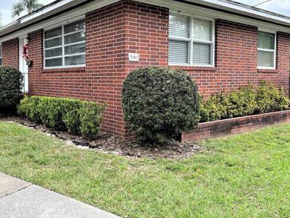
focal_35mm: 34
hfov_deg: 53.5
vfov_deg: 41.6
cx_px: 114
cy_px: 86
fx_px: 285
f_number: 1.5
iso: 50
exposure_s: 1/1171
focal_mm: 5.7
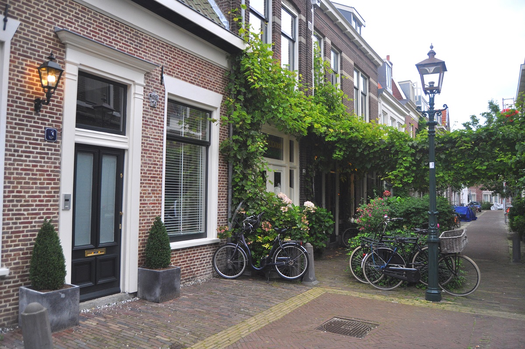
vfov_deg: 47.8
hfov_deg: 67.4
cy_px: 174
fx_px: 393
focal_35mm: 27
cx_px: 262
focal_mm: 18
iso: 640
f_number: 4
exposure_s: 1/60
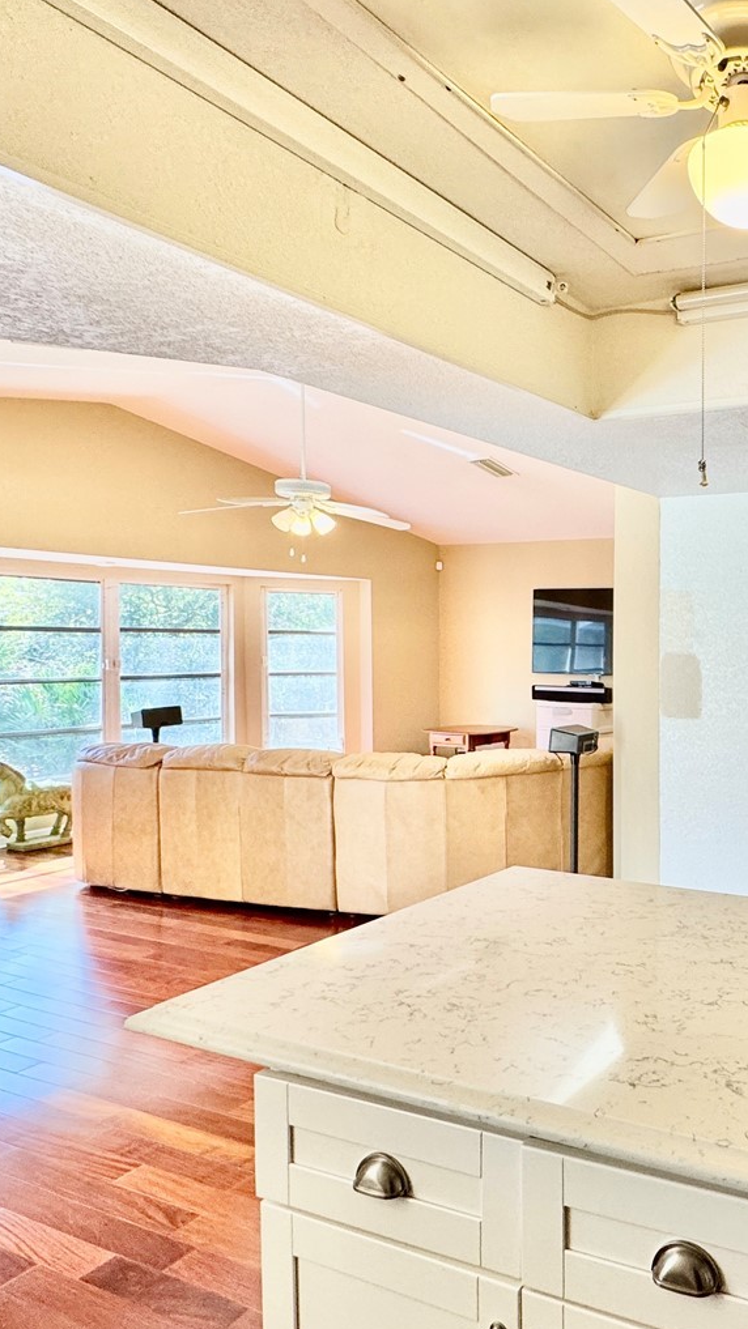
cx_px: 781
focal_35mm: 24
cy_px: 666
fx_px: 846
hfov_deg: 40.5
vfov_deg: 76.3
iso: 160
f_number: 2.2
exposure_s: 1/120
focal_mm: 2.22
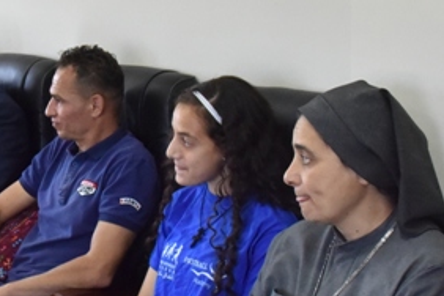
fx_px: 1073
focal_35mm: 87
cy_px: 147
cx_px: 41
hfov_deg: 22.8
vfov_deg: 15.7
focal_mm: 24
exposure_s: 1/250
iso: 3200
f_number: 8
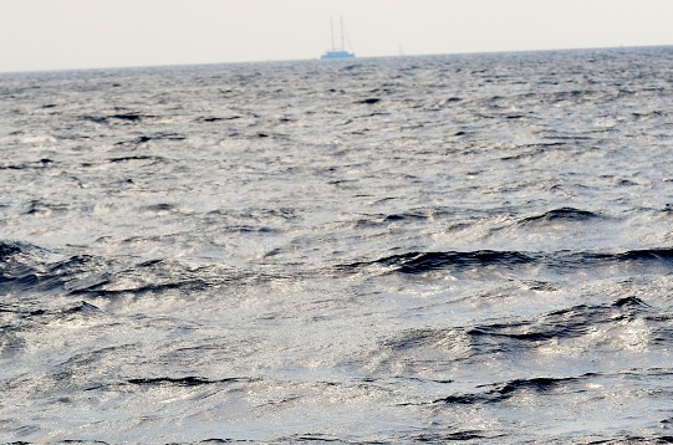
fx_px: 4029
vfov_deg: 6.3
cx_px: 434
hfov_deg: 9.5
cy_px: 388
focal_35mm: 216
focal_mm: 78
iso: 400
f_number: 5.6
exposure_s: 1/3200
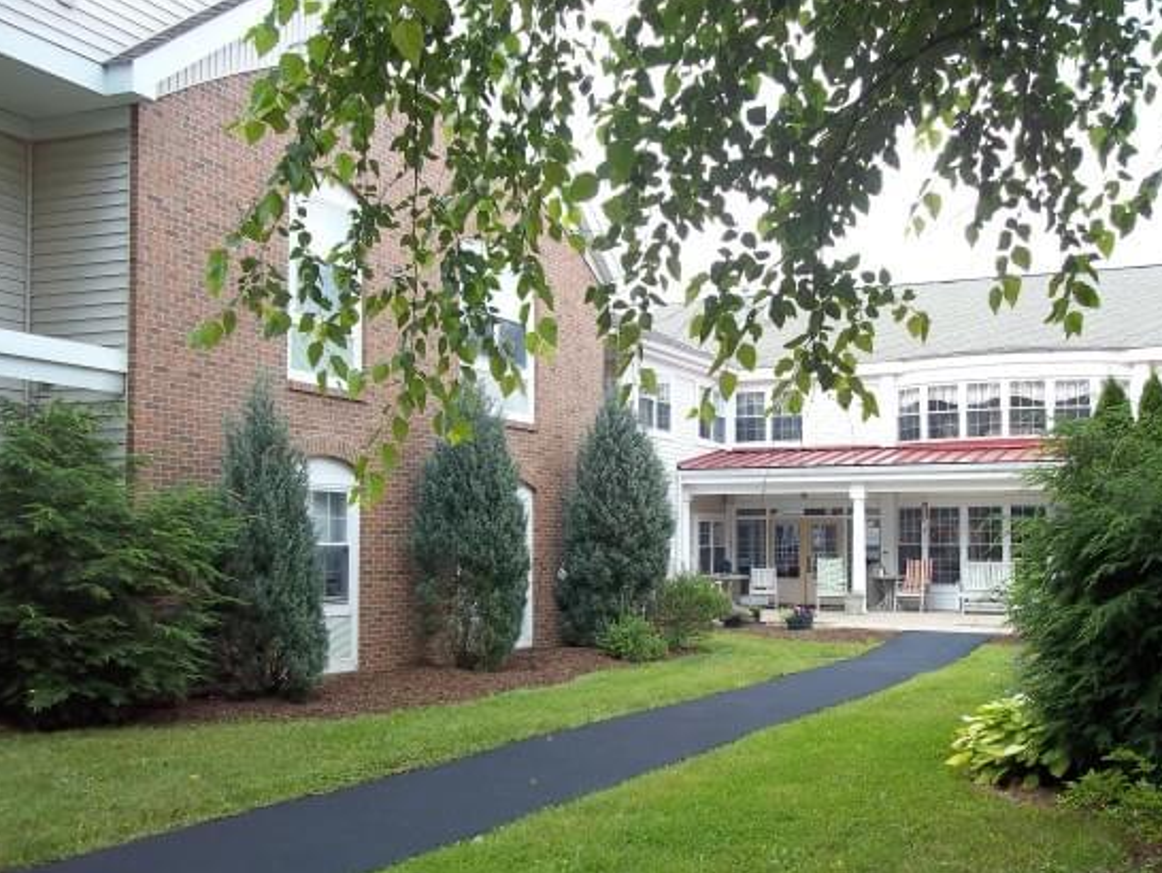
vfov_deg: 36.7
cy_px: 524
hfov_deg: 47.7
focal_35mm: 39
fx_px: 1310
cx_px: 658
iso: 80
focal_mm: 5.7
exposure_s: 1/250
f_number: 2.9
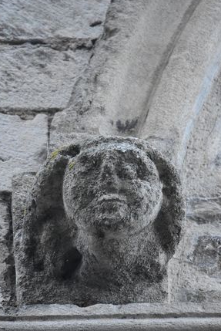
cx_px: 132
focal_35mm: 489
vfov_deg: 4.2
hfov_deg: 2.8
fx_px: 4492
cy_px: 212
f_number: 5.6
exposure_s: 1/500
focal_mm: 200
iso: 4500
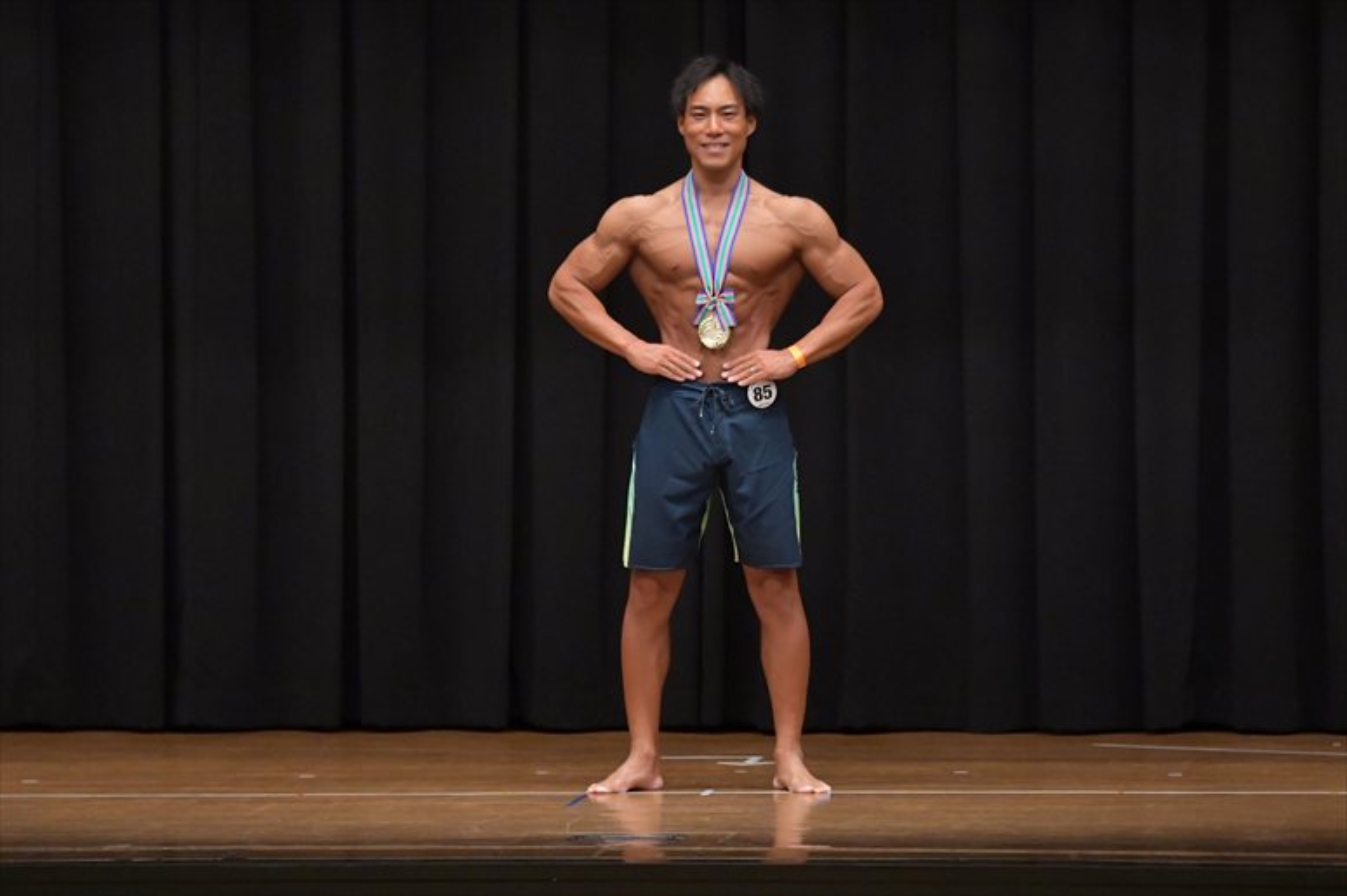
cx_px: 674
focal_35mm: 217
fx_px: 8116
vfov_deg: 6.3
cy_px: 448
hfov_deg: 9.5
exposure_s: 1/400
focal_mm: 145
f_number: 5.6
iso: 6400
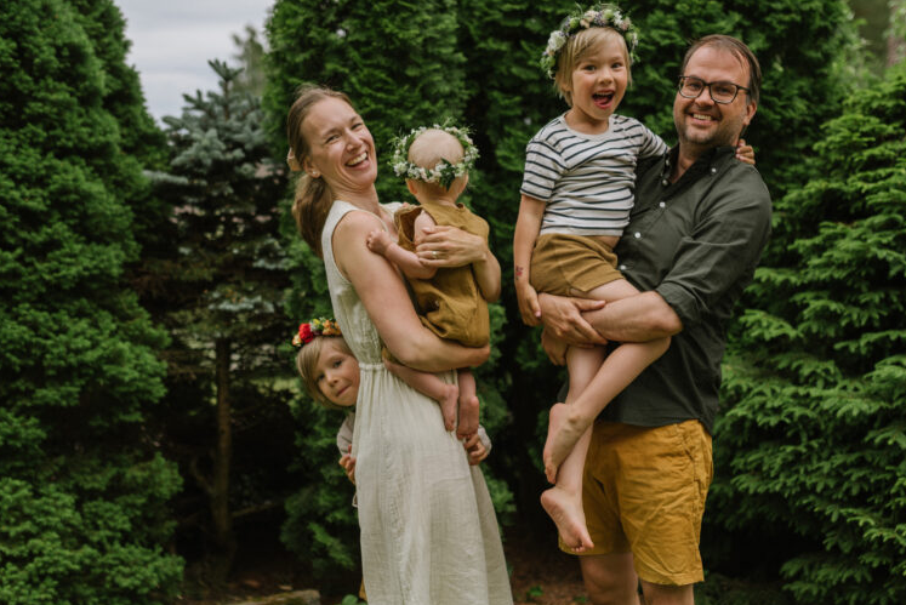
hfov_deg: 41.0
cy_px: 394
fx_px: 1209
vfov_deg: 28.0
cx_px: 497
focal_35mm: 48
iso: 250
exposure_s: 1/3200
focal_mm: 35
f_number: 1.8
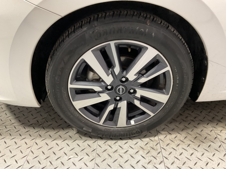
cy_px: 84
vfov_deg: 48.2
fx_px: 189
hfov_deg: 61.7
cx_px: 113
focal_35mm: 29
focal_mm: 3
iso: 160
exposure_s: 1/60
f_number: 1.8
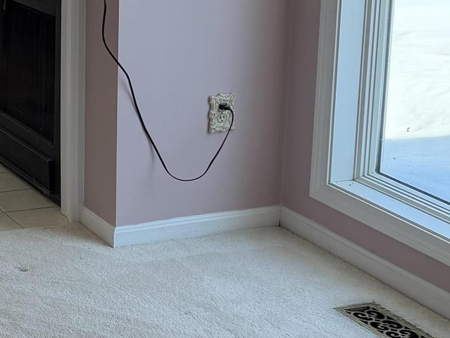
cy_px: 70
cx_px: -324
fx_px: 1157
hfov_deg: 18.1
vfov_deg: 16.5
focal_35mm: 89
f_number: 1.78
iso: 100
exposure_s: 1/602
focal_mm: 6.76
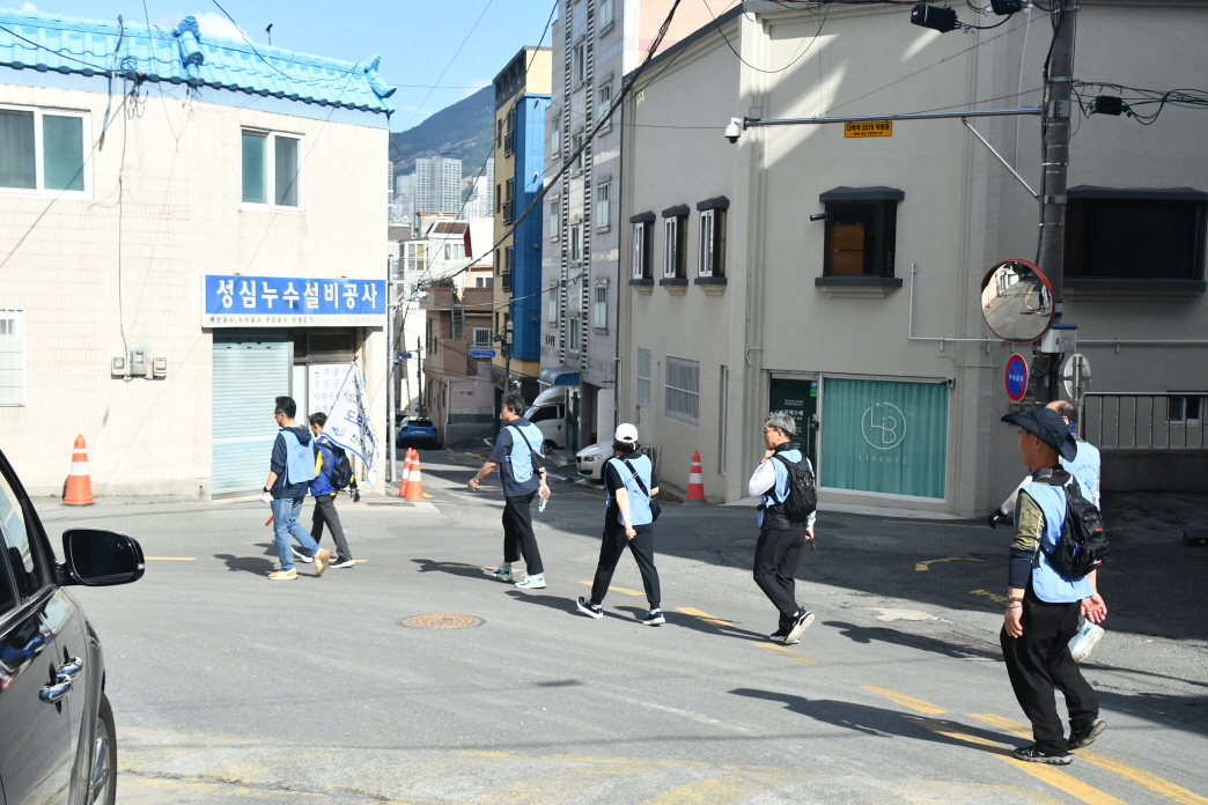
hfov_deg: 46.4
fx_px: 1409
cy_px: 402
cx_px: 604
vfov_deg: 31.9
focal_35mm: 42
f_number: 10
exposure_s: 1/1000
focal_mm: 28
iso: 1000
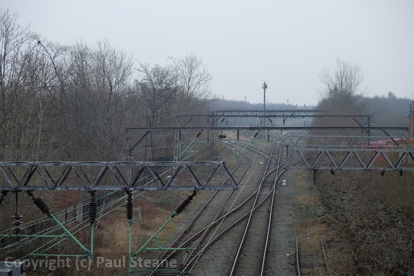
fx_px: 954
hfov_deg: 24.5
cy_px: 138
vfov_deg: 16.5
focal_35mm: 83
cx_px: 207
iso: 400
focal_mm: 55
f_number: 4.5
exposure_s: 1/150
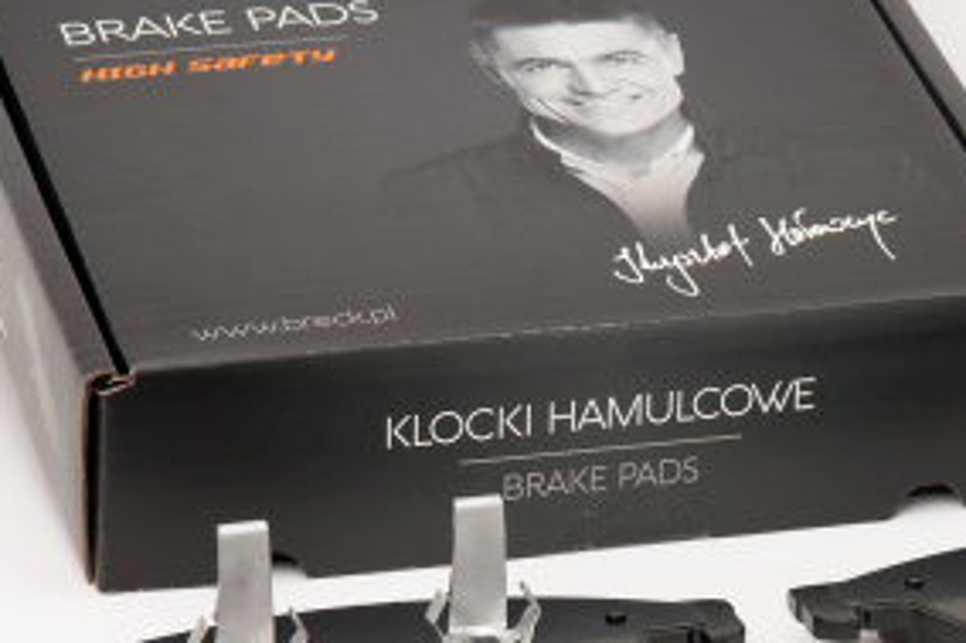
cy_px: 452
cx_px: 837
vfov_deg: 6.2
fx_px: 5953
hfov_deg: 9.2
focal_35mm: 222
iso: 100
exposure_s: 1/200
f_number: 11
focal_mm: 70
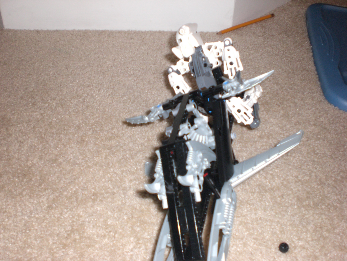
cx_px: 174
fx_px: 381
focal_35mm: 38
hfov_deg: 49.0
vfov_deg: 37.7
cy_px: 130
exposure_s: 1/60
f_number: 3.1
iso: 200
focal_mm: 6.3
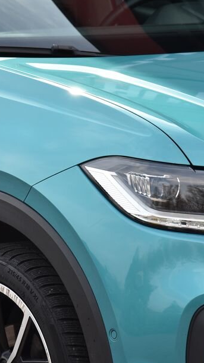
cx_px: 77
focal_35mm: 211
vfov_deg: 10.2
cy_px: 179
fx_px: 2030
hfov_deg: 5.8
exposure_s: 1/320
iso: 500
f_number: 9
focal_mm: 120
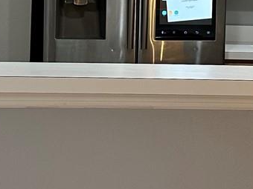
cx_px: 167
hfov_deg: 17.4
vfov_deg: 12.9
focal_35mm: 113
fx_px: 826
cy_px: -1
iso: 160
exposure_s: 1/60
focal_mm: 6.86
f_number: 1.78
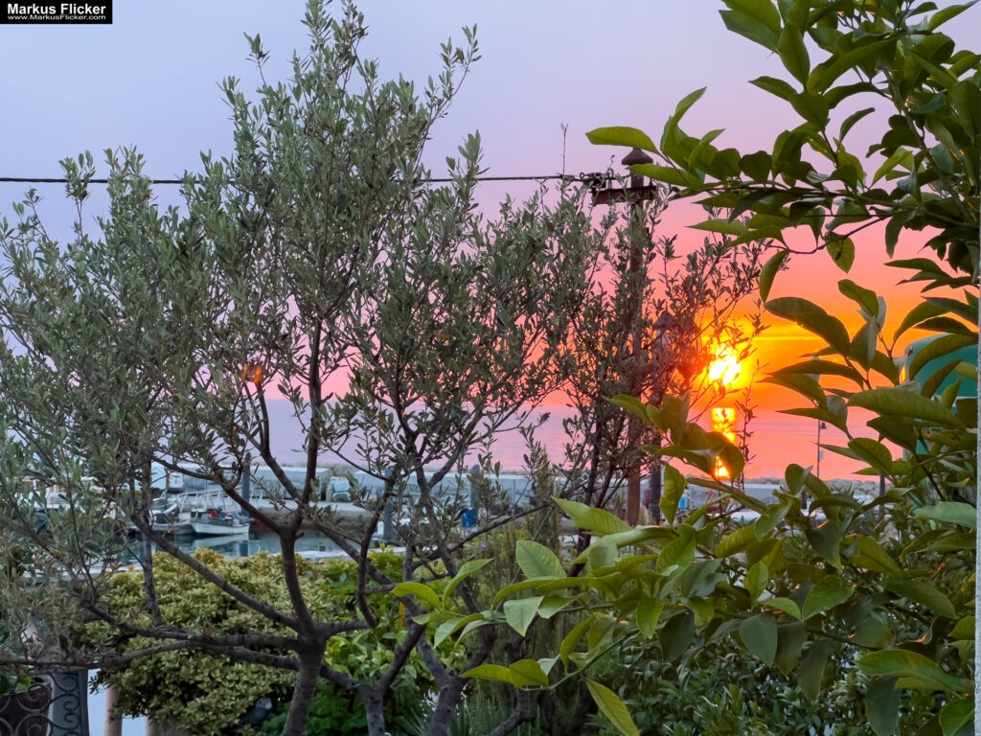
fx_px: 2182
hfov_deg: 25.3
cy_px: 368
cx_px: 490
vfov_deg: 19.1
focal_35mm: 77
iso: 80
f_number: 2.8
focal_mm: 9
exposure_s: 1/100
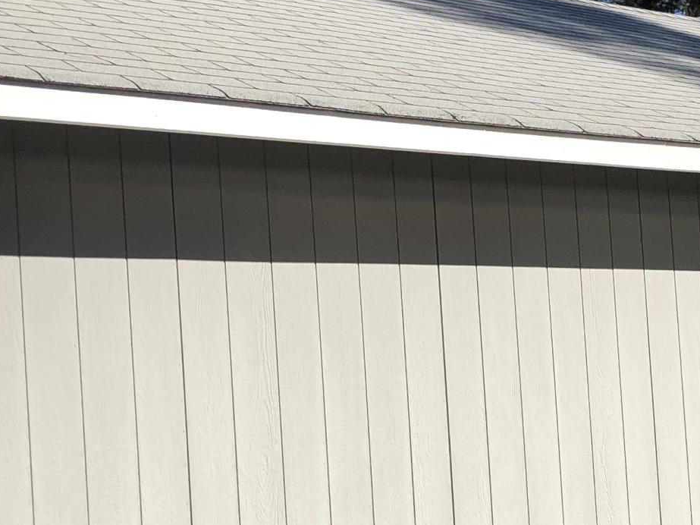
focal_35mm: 91
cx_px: 647
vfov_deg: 16.2
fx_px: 1840
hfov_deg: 21.0
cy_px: 369
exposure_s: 1/2857
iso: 20
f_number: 1.8
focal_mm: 3.99
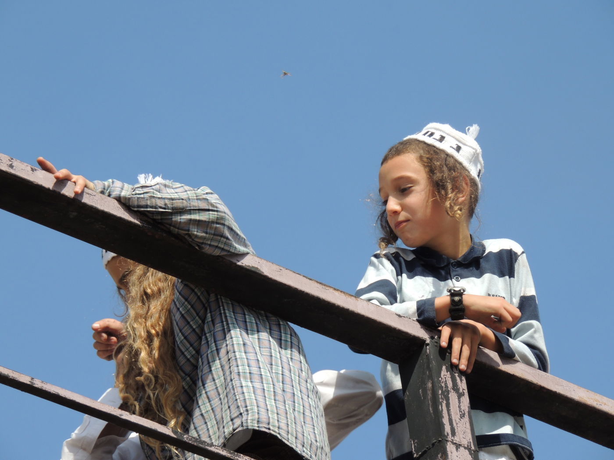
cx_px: 307
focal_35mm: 225
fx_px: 3991
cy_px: 230
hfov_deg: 8.8
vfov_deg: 6.6
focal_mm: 40.1
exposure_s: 1/500
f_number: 4.6
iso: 100
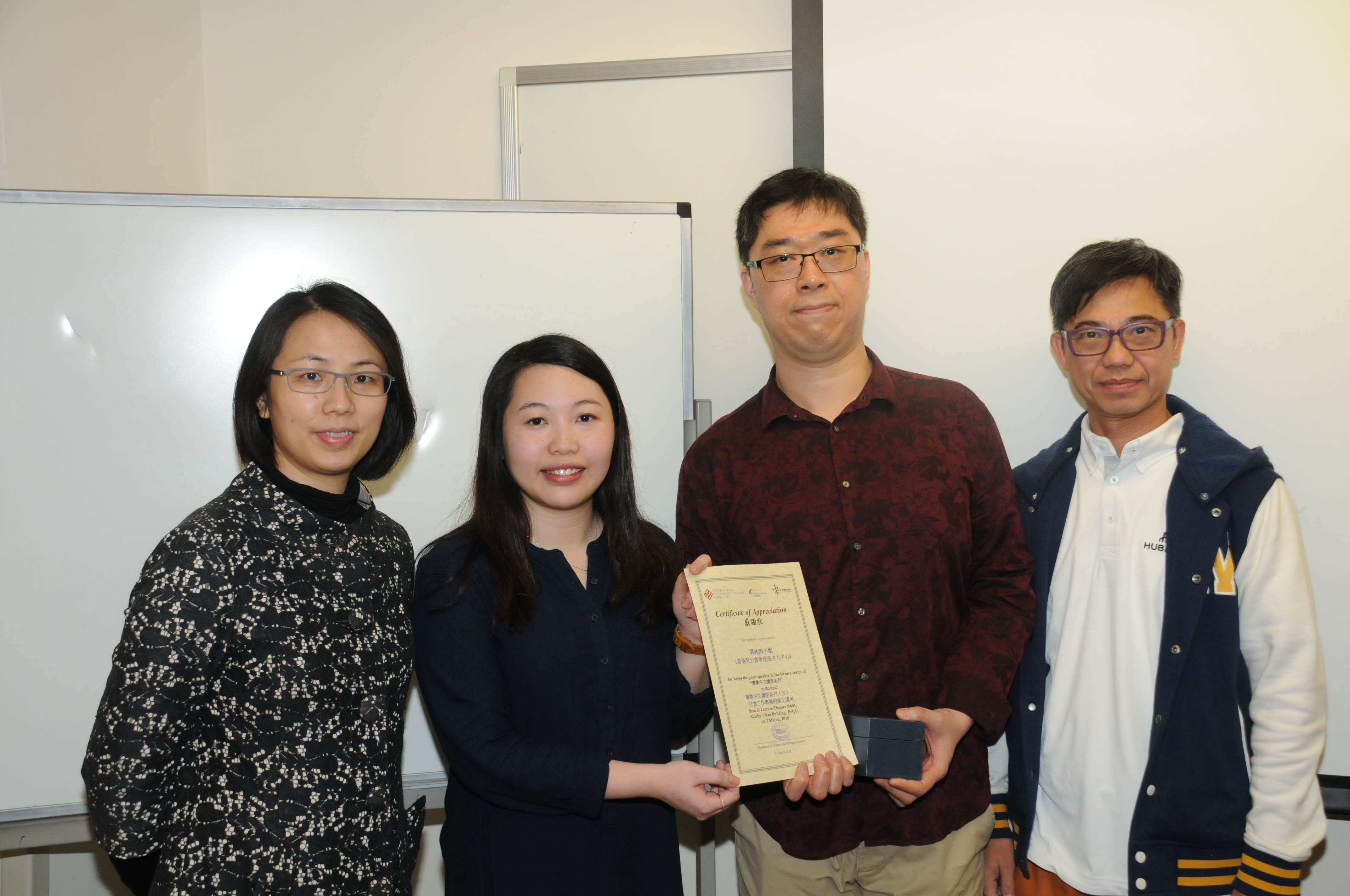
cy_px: 448
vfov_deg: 28.9
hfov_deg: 42.4
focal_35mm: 46
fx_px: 1742
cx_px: 675
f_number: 5.6
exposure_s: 1/60
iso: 800
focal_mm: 31
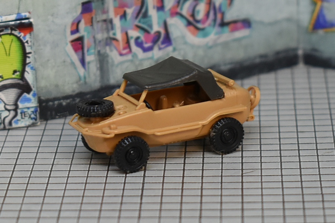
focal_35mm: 72
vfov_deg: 18.9
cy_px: 112
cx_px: 168
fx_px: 670
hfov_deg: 28.1
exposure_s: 1/125
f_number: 5.3
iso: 900
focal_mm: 48
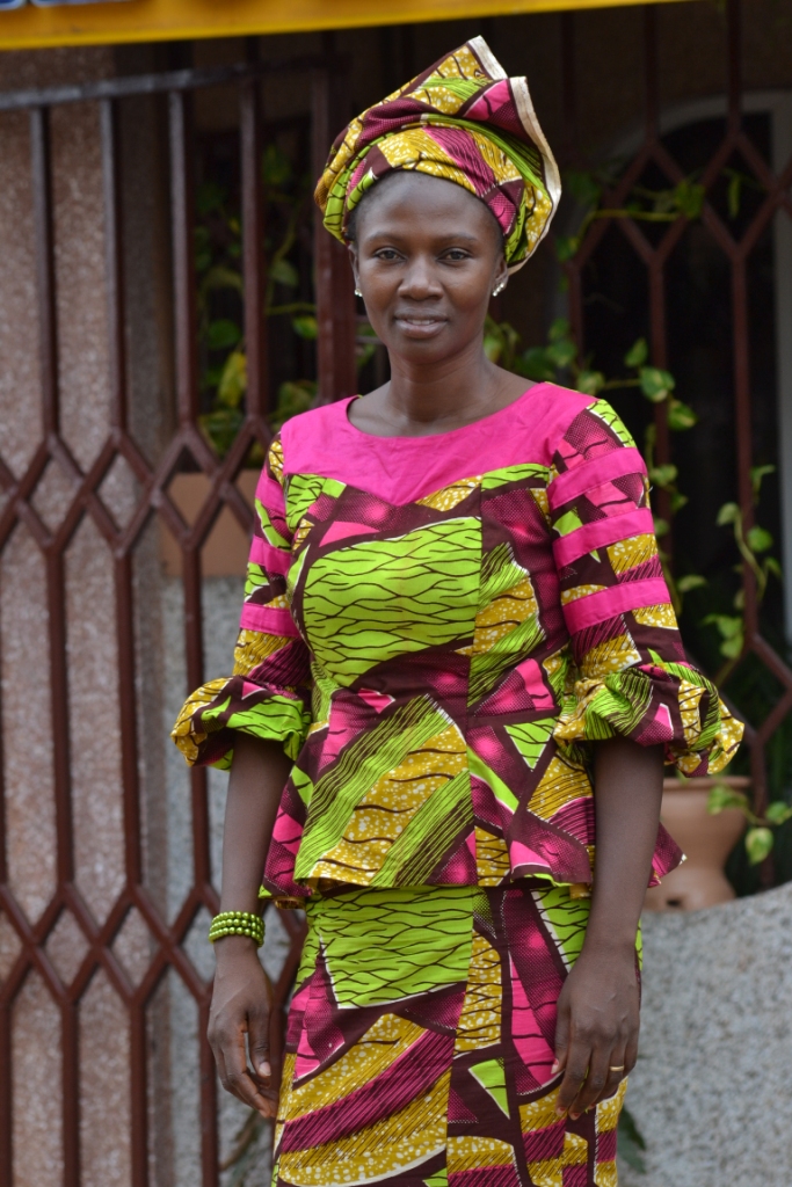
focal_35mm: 165
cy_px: 594
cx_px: 396
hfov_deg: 8.3
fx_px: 5443
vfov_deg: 12.5
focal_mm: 110
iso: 220
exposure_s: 1/500
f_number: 5.6
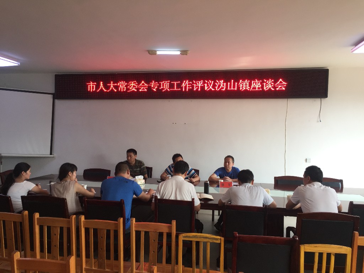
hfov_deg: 61.7
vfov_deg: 48.2
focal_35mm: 29
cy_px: 136
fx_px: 305
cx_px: 182
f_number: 2.2
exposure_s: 1/100
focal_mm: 4.15
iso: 50
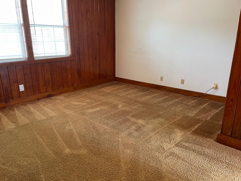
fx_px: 181
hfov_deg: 67.3
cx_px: 120
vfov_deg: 53.1
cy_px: 90
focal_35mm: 26
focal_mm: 4.2
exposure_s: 1/60
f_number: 1.6
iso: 250
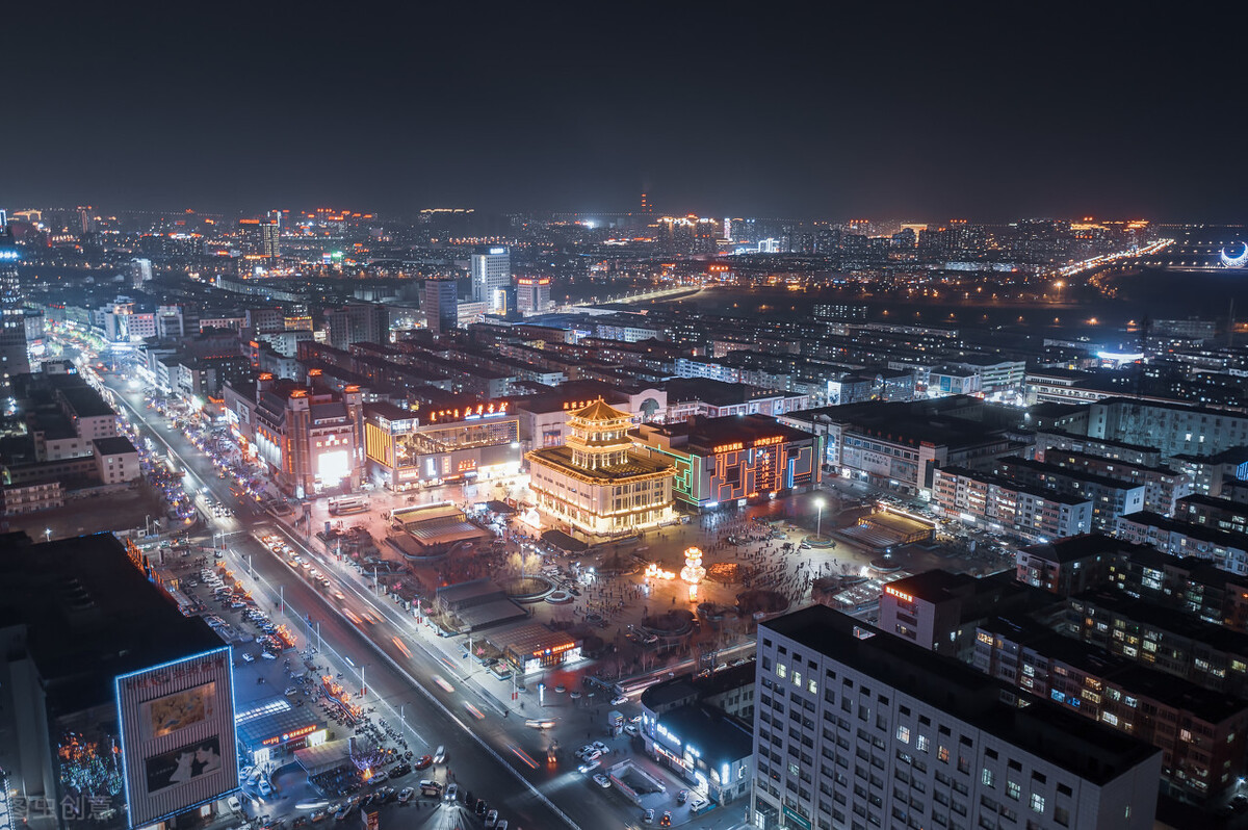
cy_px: 415
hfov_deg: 65.5
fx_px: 970
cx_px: 624
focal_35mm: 28
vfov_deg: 46.3
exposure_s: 1
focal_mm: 10.26
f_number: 2.8
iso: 100
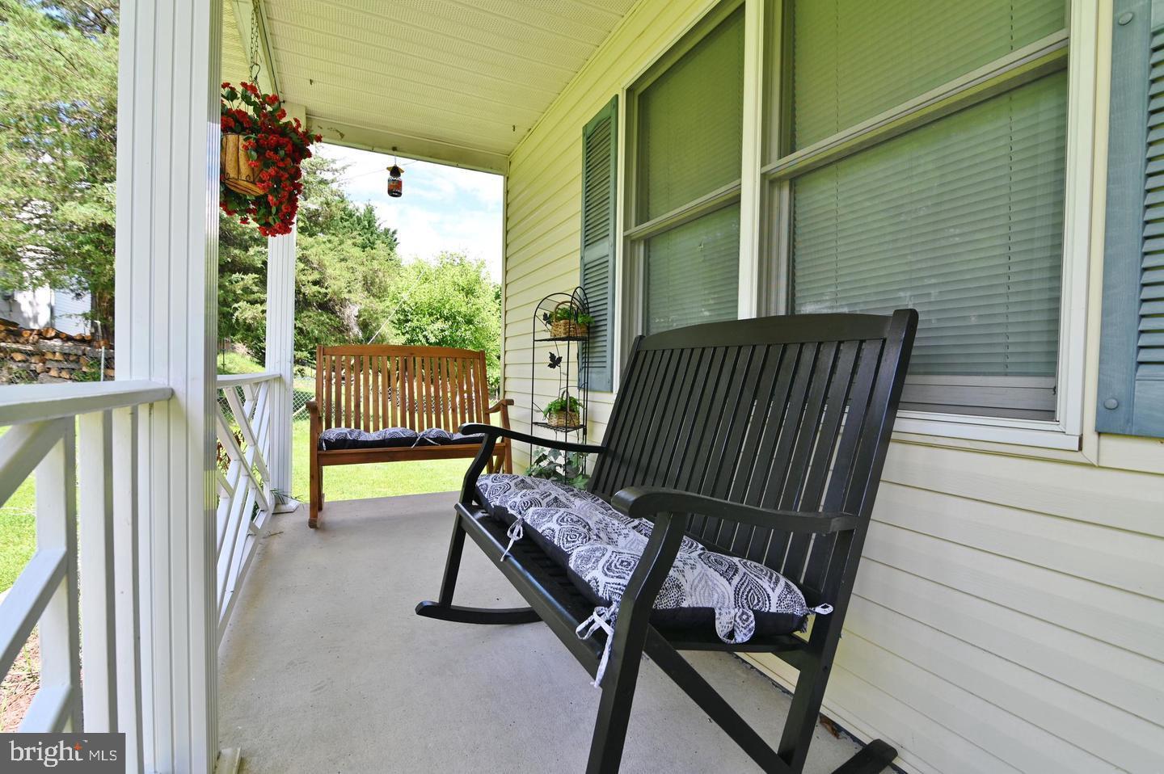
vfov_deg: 73.7
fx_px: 517
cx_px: 582
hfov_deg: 96.8
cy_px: 387
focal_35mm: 16
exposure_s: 1/250
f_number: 5.6
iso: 180
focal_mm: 16
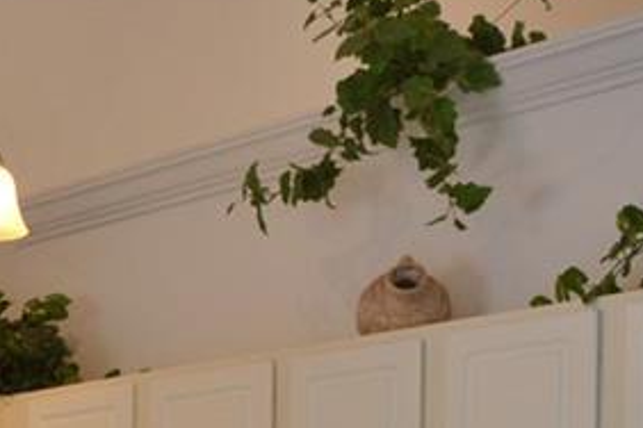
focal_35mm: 98
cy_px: 742
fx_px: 1750
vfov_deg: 12.8
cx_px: -333
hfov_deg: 18.4
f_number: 5
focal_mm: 18
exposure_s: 1/100
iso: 400
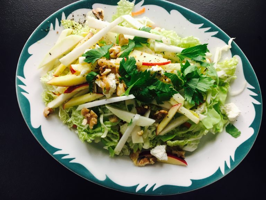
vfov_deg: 48.2
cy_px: 100
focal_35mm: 29
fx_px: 223
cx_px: 133
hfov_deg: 61.7
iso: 80
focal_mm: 4.15
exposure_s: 1/30
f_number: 2.2
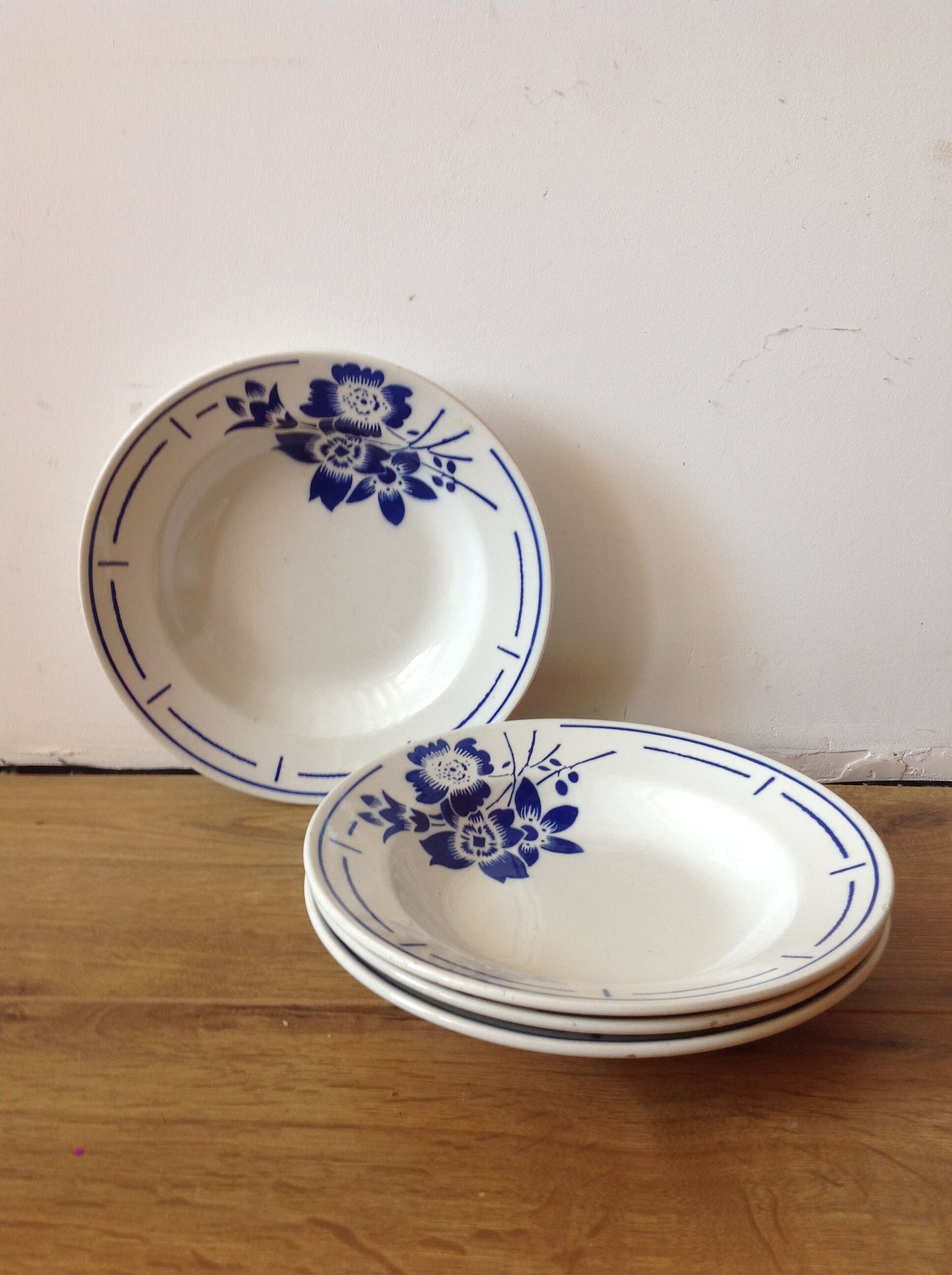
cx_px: 476
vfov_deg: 52.7
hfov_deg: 40.6
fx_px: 1287
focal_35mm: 35
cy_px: 638
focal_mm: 4.28
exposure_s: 1/24
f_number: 2.4
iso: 50
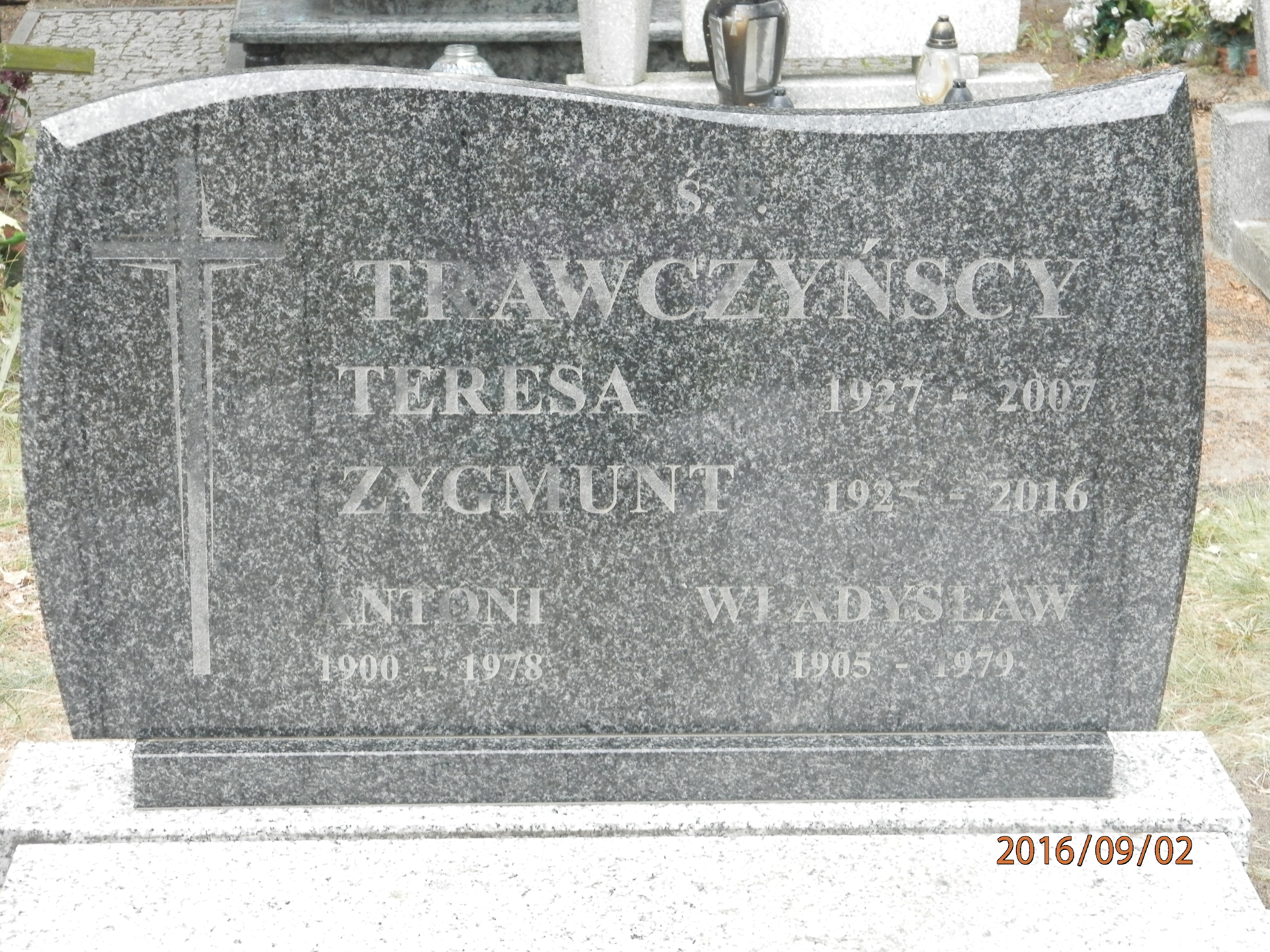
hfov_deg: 23.8
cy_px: 476
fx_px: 3008
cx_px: 635
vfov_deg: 18.0
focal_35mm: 82
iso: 250
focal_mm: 14.6
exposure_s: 1/15
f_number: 4.2
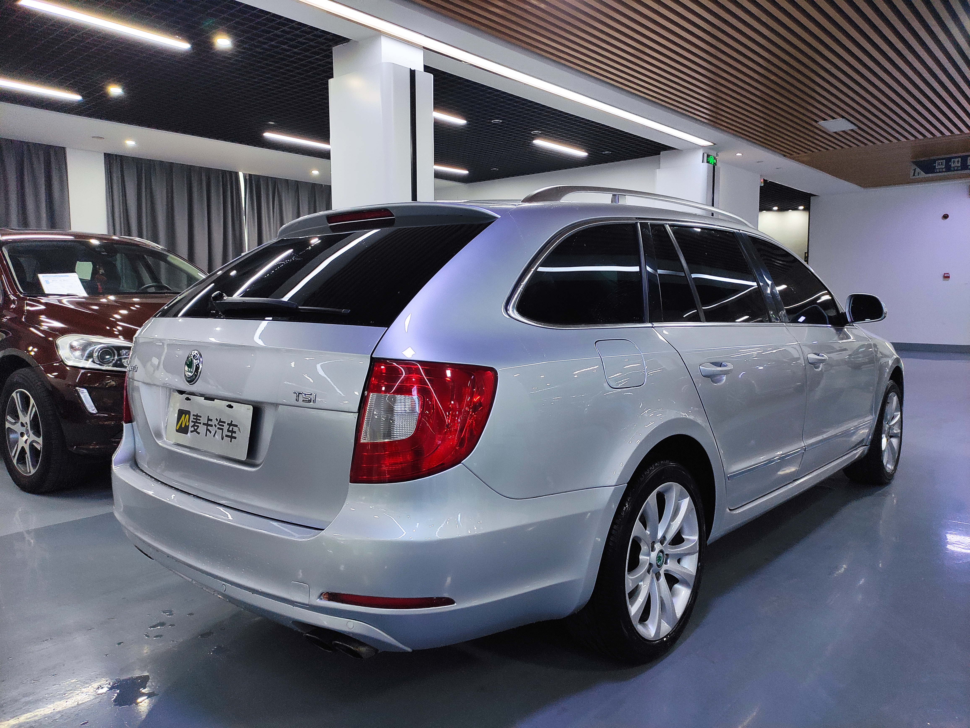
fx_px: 701
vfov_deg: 54.9
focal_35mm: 25
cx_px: 485
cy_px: 364
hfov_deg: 69.4
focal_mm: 5.43
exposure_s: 1/33
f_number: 1.89
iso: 120
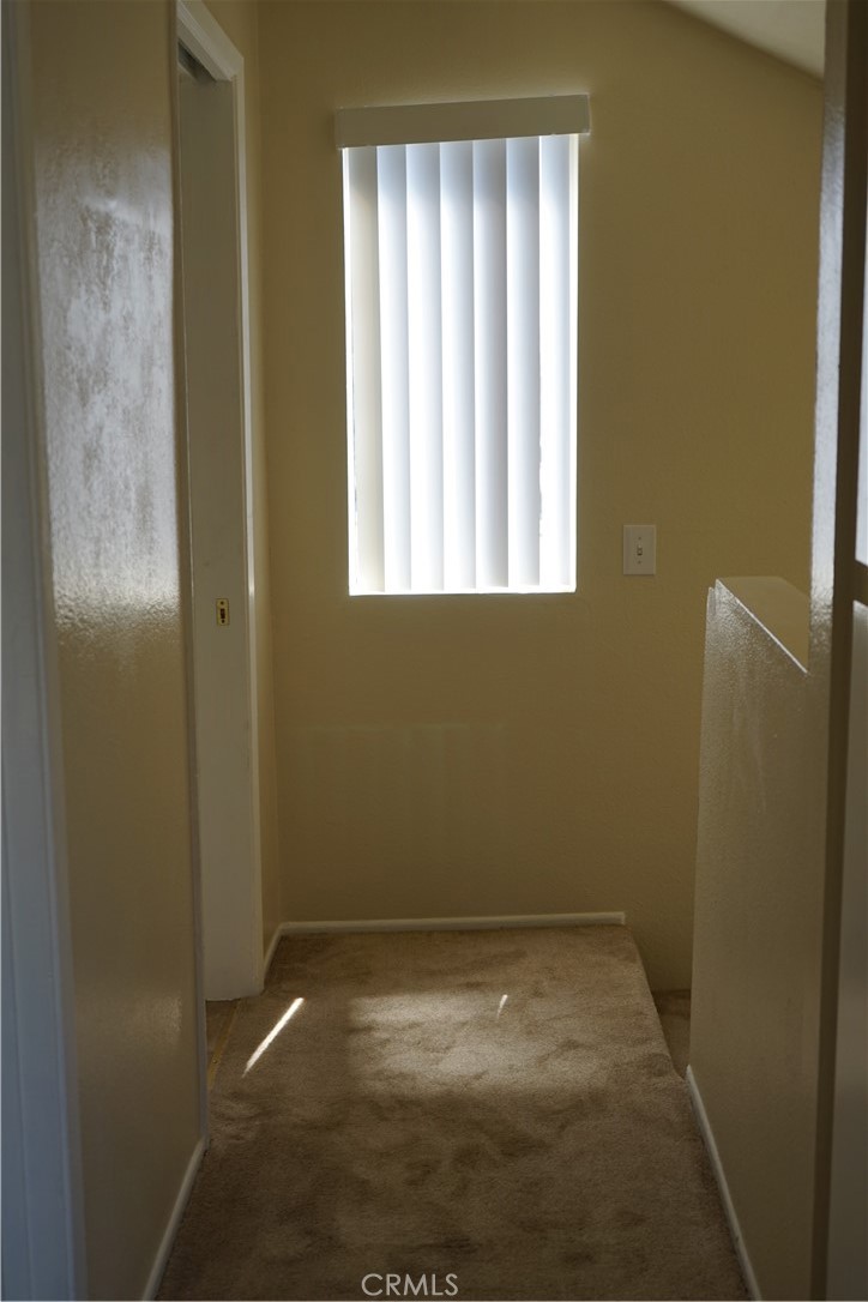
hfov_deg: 31.2
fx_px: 1555
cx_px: 434
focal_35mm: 43
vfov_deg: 45.4
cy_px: 651
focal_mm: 43
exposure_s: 1/60
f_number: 4.5
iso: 100
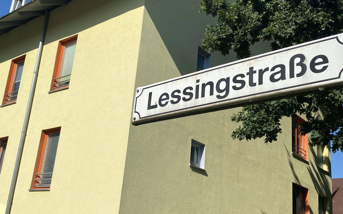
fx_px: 411
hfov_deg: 45.2
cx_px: 155
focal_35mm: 44
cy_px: 121
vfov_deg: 29.2
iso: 32
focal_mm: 4.25
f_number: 1.8
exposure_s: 1/5747
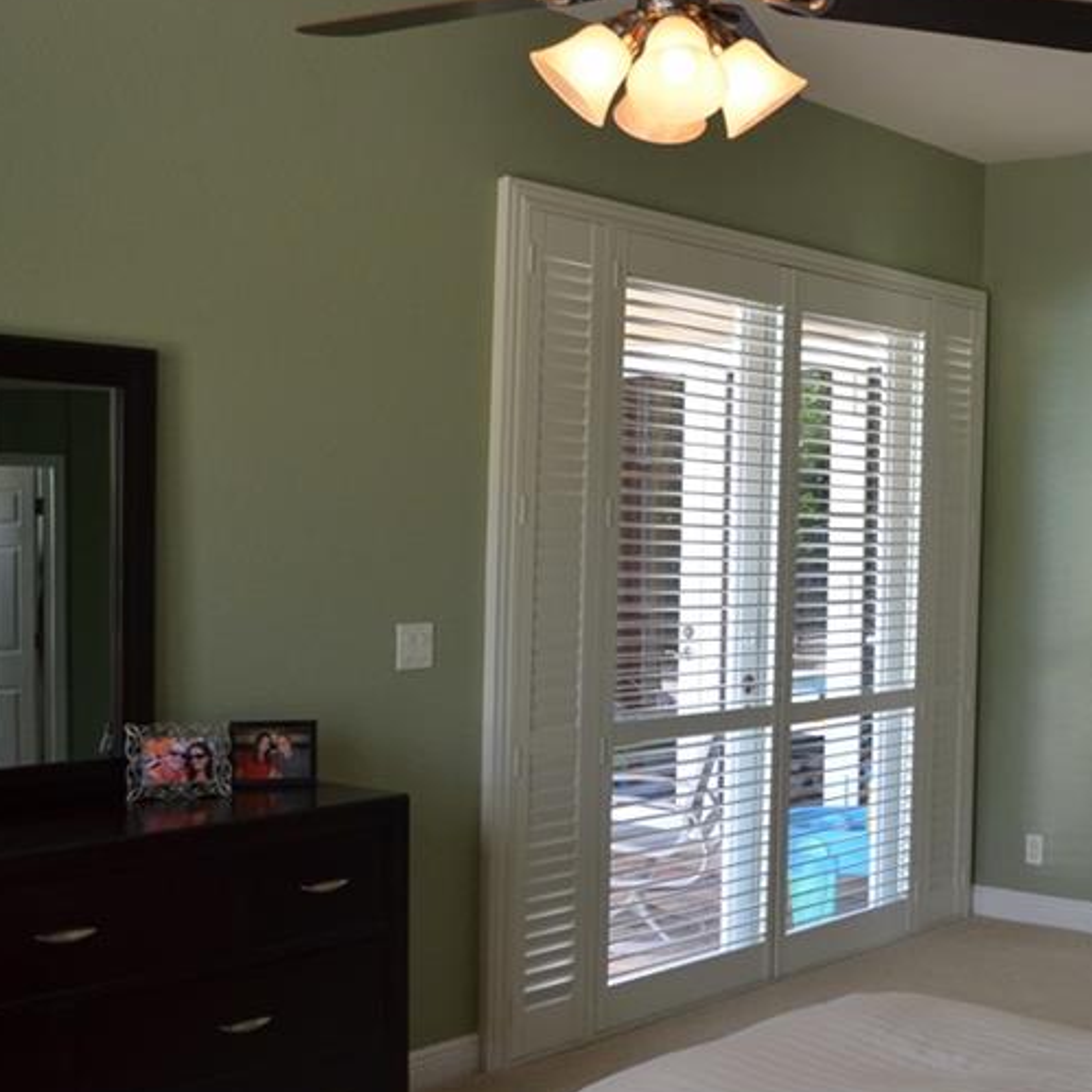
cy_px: 498
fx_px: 1677
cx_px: 897
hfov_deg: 34.8
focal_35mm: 47
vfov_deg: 36.0
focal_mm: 18
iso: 560
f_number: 4
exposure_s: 1/60
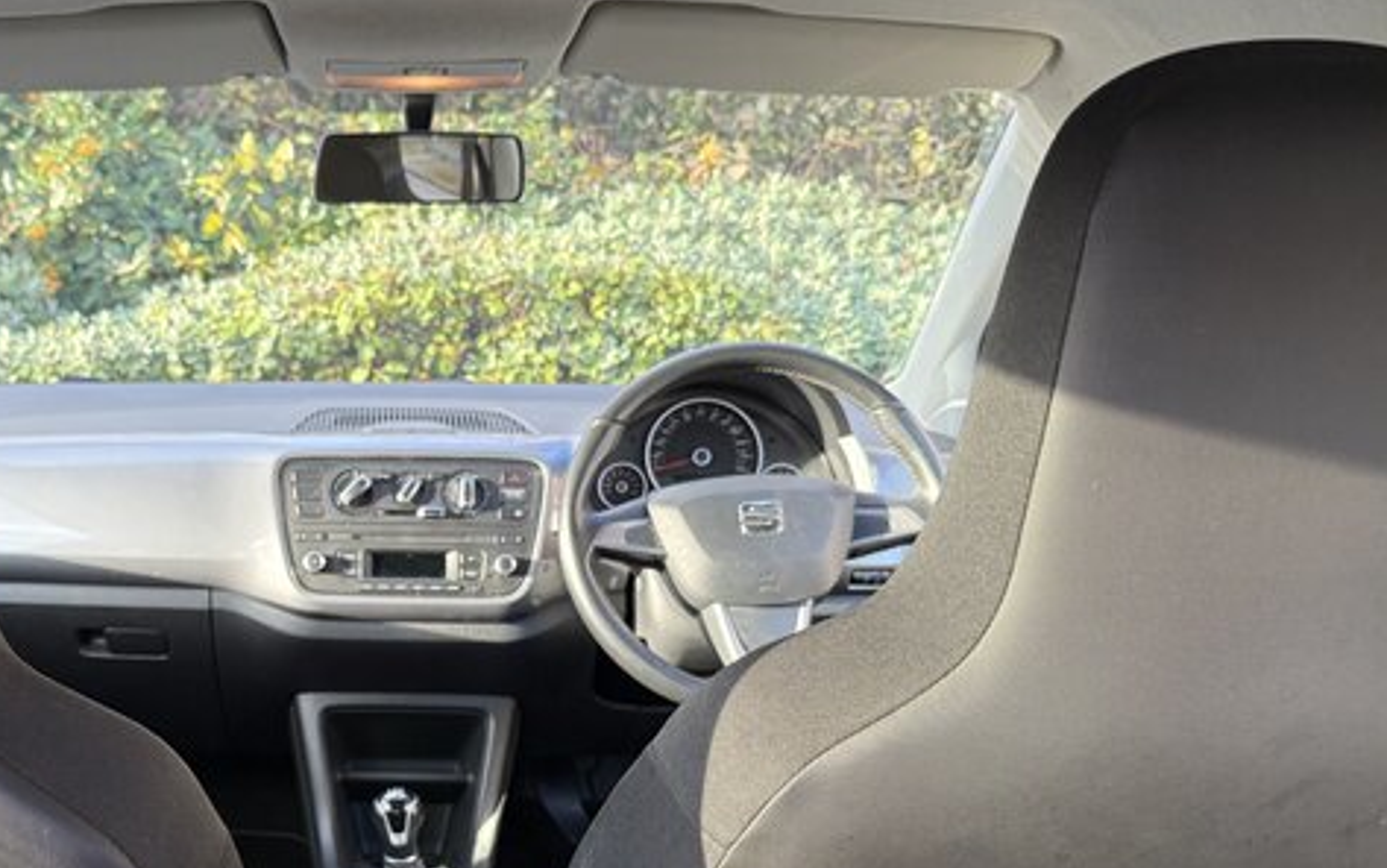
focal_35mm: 43
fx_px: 1626
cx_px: 337
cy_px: 654
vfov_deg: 29.4
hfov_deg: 44.6
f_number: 1.78
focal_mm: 6.76
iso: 200
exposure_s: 1/121
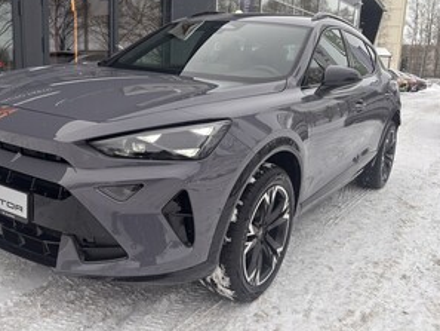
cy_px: 154
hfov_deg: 52.5
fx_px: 445
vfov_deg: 40.7
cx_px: 196
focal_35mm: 35
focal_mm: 5.96
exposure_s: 1/397
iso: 50
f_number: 1.6
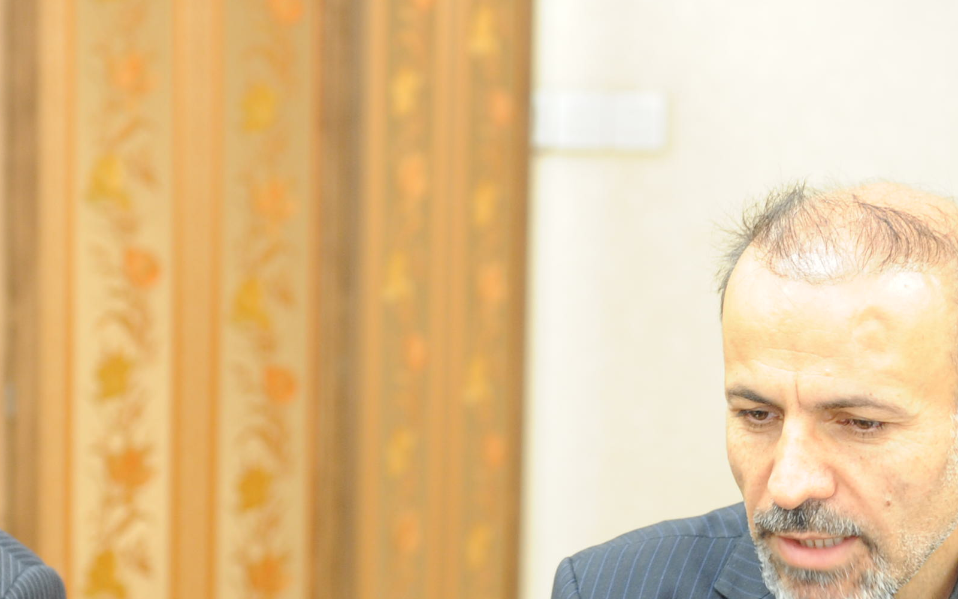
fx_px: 3681
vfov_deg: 9.3
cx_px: 394
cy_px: 453
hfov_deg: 14.8
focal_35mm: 141
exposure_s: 1/40
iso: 1000
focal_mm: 52
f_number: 2.8
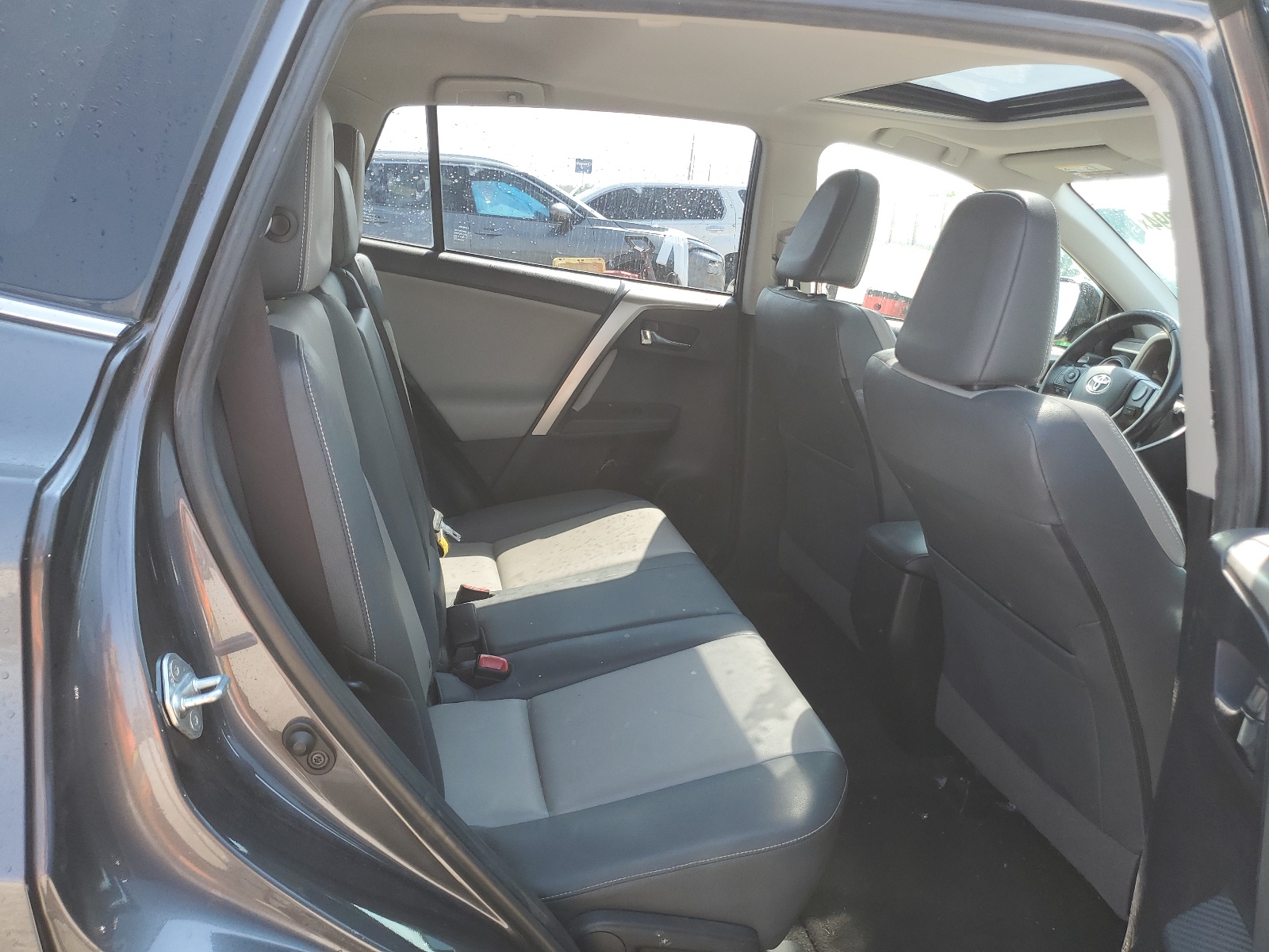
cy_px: 476
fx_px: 953
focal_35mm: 26
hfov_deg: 67.3
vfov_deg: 53.1
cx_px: 634
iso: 50
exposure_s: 1/370
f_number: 1.5
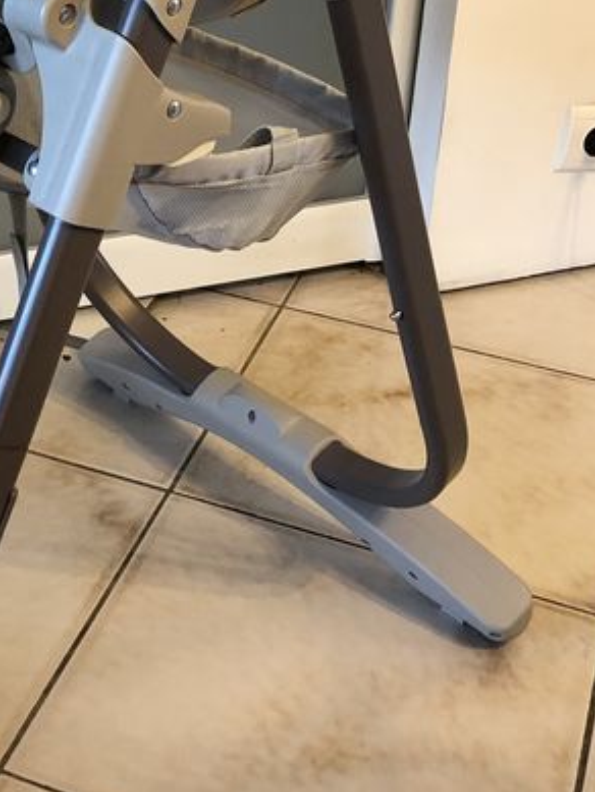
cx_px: -88
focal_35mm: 72
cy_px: 104
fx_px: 1649
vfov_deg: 26.3
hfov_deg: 19.4
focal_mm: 3.99
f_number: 1.8
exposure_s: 1/17
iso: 40
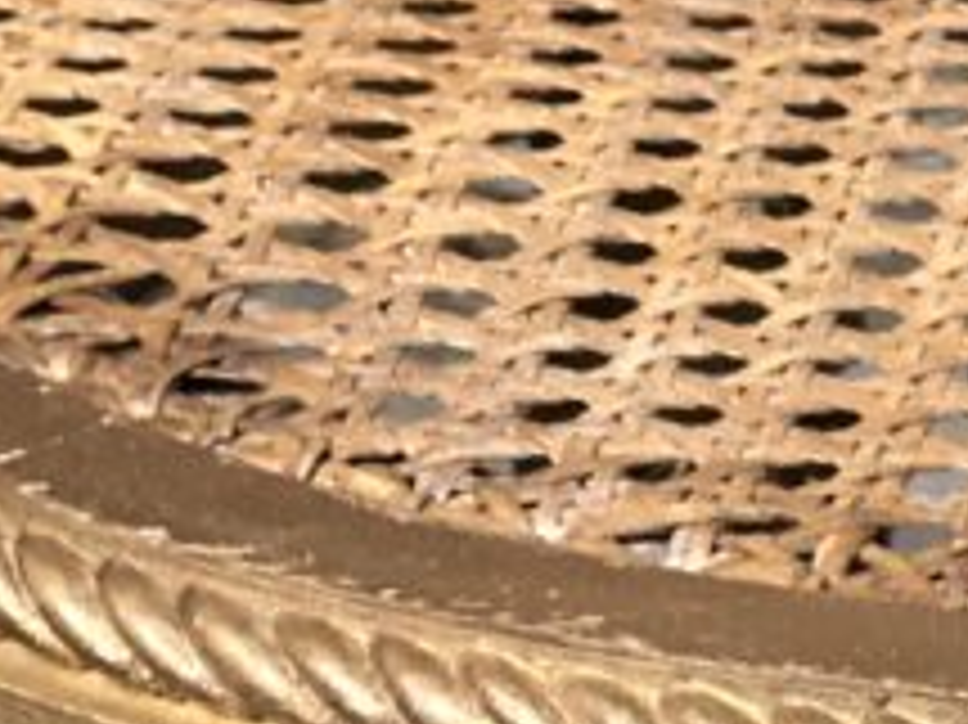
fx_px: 6931
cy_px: 1115
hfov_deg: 7.7
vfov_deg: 5.9
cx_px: 1864
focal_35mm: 248
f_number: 2.4
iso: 100
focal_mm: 6
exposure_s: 1/33
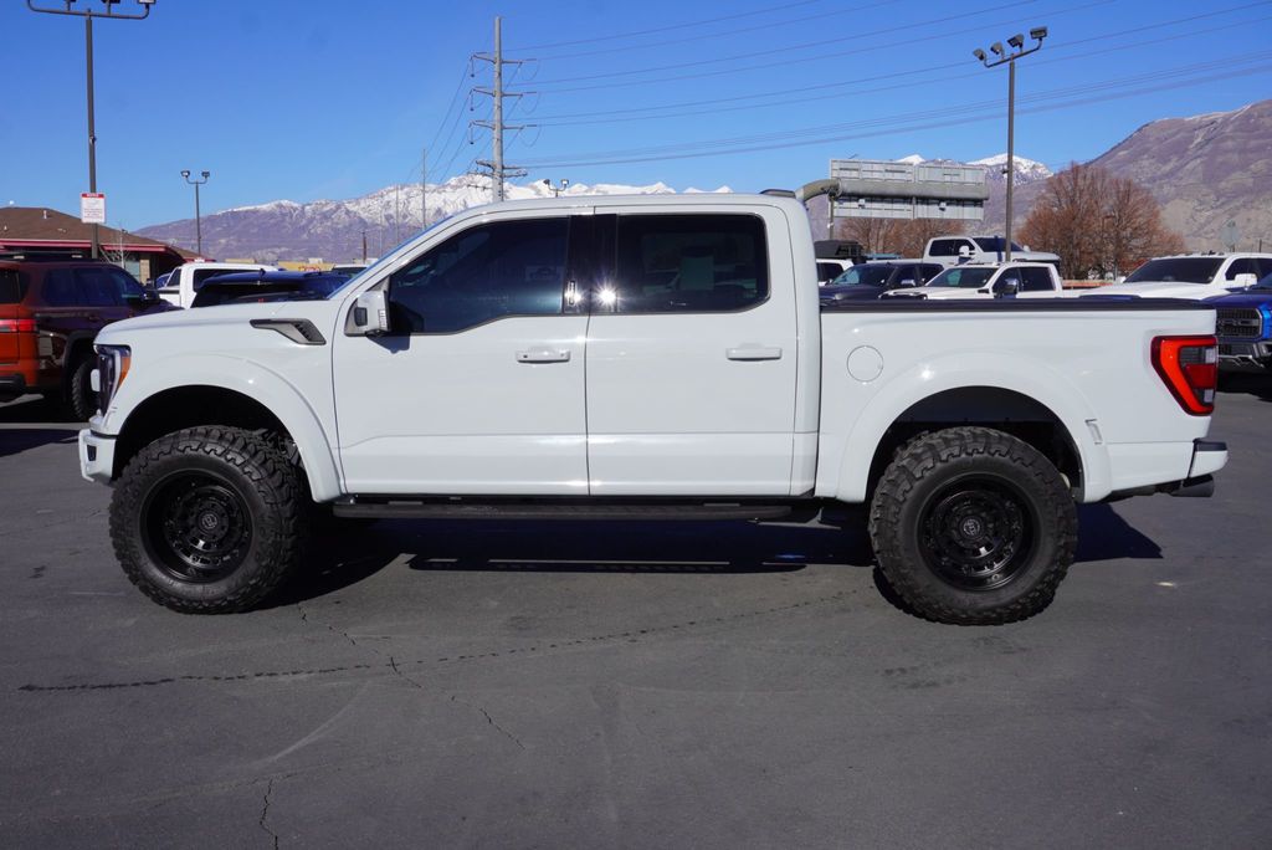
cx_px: 636
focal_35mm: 34
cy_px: 425
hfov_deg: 55.1
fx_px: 1220
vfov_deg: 38.4
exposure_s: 1/250
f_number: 10
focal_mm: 23
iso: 100
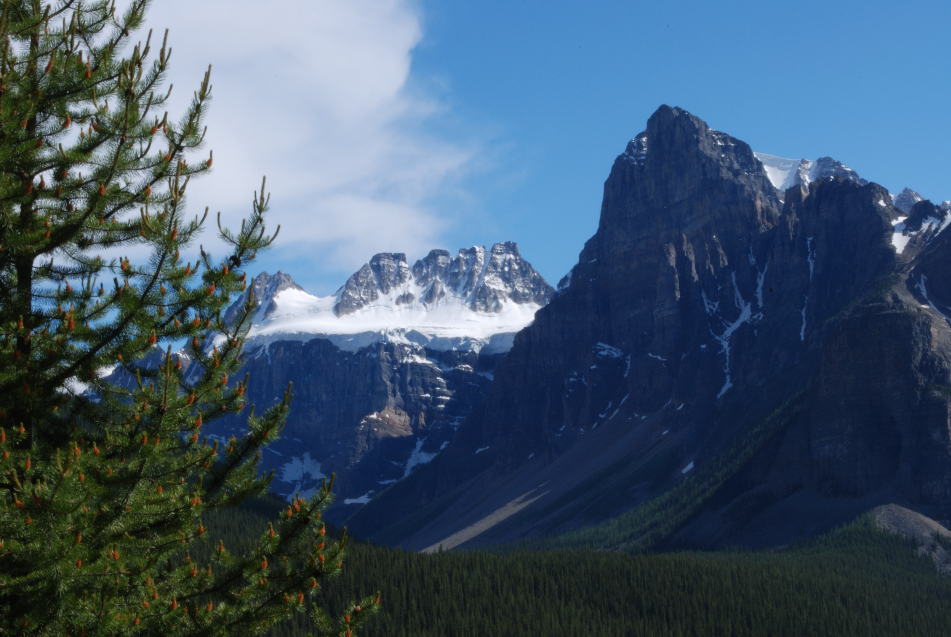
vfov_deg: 16.6
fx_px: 2182
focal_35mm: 82
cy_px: 318
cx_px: 476
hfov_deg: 24.6
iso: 100
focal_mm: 55
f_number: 36
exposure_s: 1/10
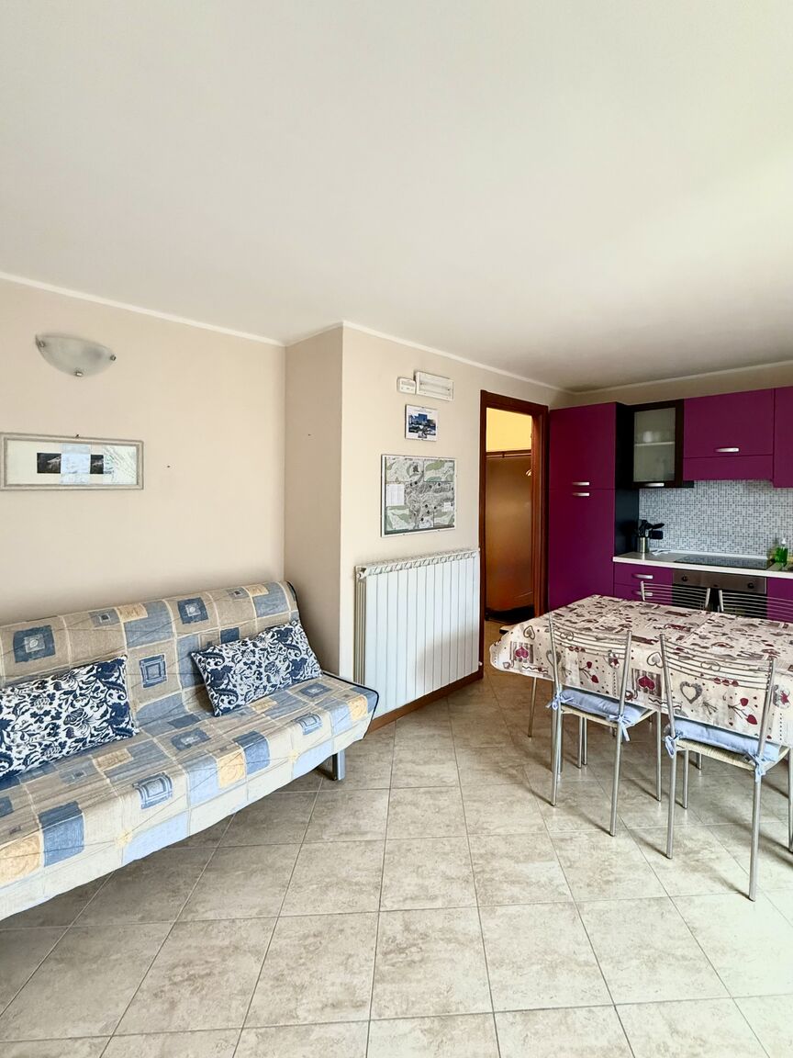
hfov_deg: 85.7
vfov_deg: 102.1
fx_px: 428
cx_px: 396
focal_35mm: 14
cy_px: 529
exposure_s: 1/60
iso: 640
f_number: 2.2
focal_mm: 2.22
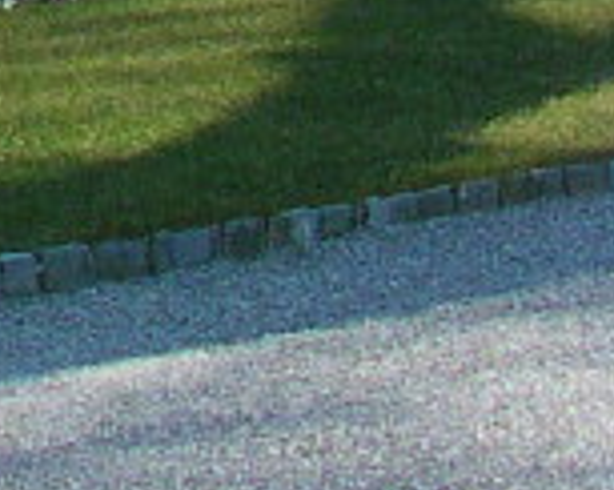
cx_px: -1413
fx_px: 4392
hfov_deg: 6.9
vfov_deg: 6.0
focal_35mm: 242
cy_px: -839
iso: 100
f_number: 4.5
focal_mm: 5.6
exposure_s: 1/197
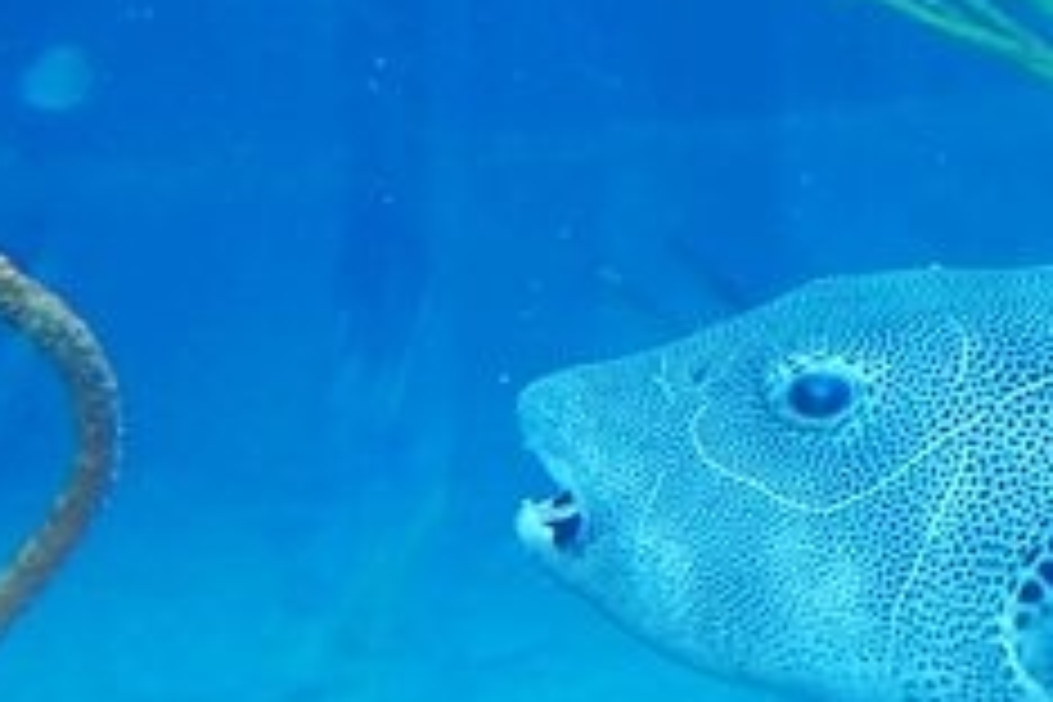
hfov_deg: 14.4
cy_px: 493
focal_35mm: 139
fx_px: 4065
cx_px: 1148
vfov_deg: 9.9
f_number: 2.8
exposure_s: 1/30
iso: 800
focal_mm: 18.51
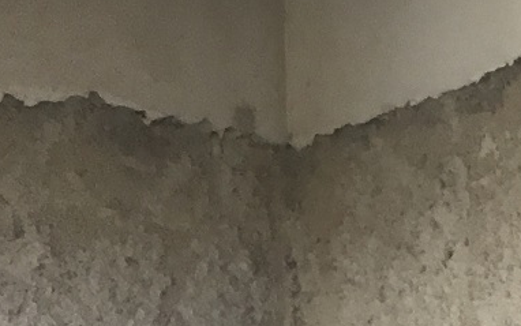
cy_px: 888
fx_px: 2344
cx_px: 1173
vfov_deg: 7.3
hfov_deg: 11.0
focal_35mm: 165
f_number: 2.4
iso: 25
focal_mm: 3.3
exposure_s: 1/50
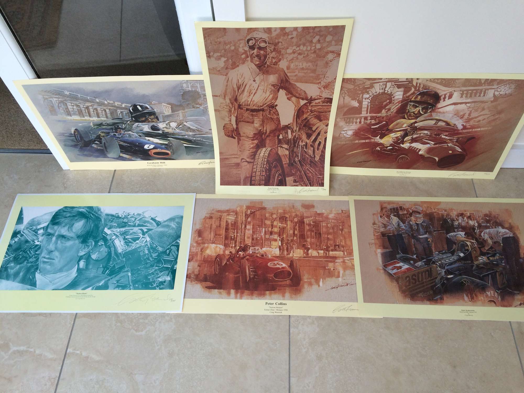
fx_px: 439
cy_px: 196
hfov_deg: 61.7
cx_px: 262
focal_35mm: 29
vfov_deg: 48.2
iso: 50
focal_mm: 4.15
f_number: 2.2
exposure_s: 1/120
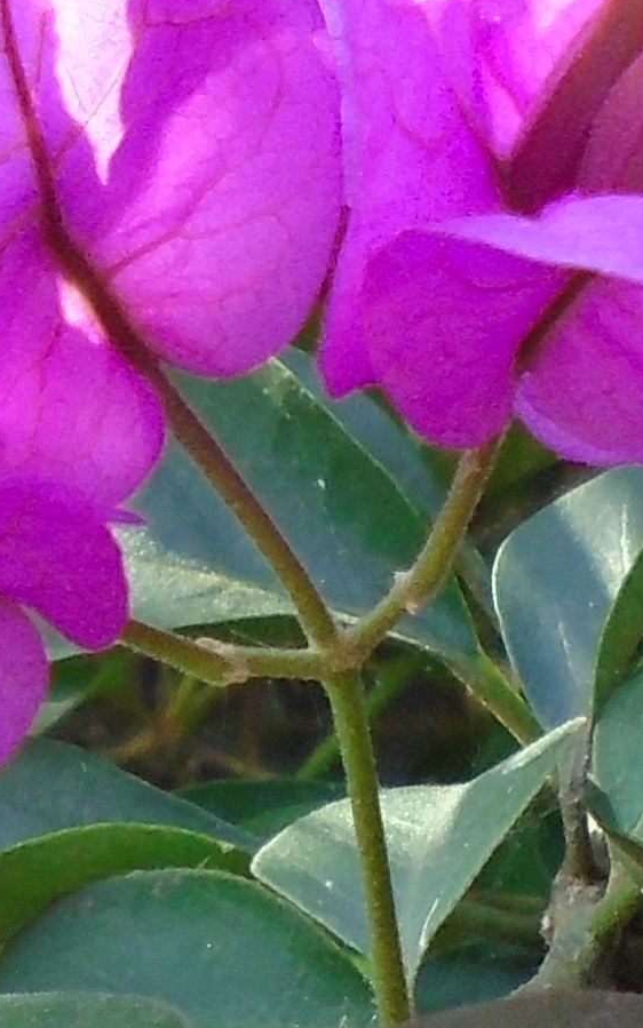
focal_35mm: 158
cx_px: 427
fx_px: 4429
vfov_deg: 13.1
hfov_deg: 8.3
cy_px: 987
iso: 100
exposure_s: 1/200
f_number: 3.2
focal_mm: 4.6
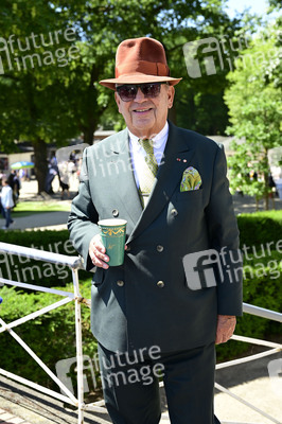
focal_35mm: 46
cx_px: 141
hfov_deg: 29.2
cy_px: 212
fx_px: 541
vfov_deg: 42.8
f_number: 5
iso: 100
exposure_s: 1/200
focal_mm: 46
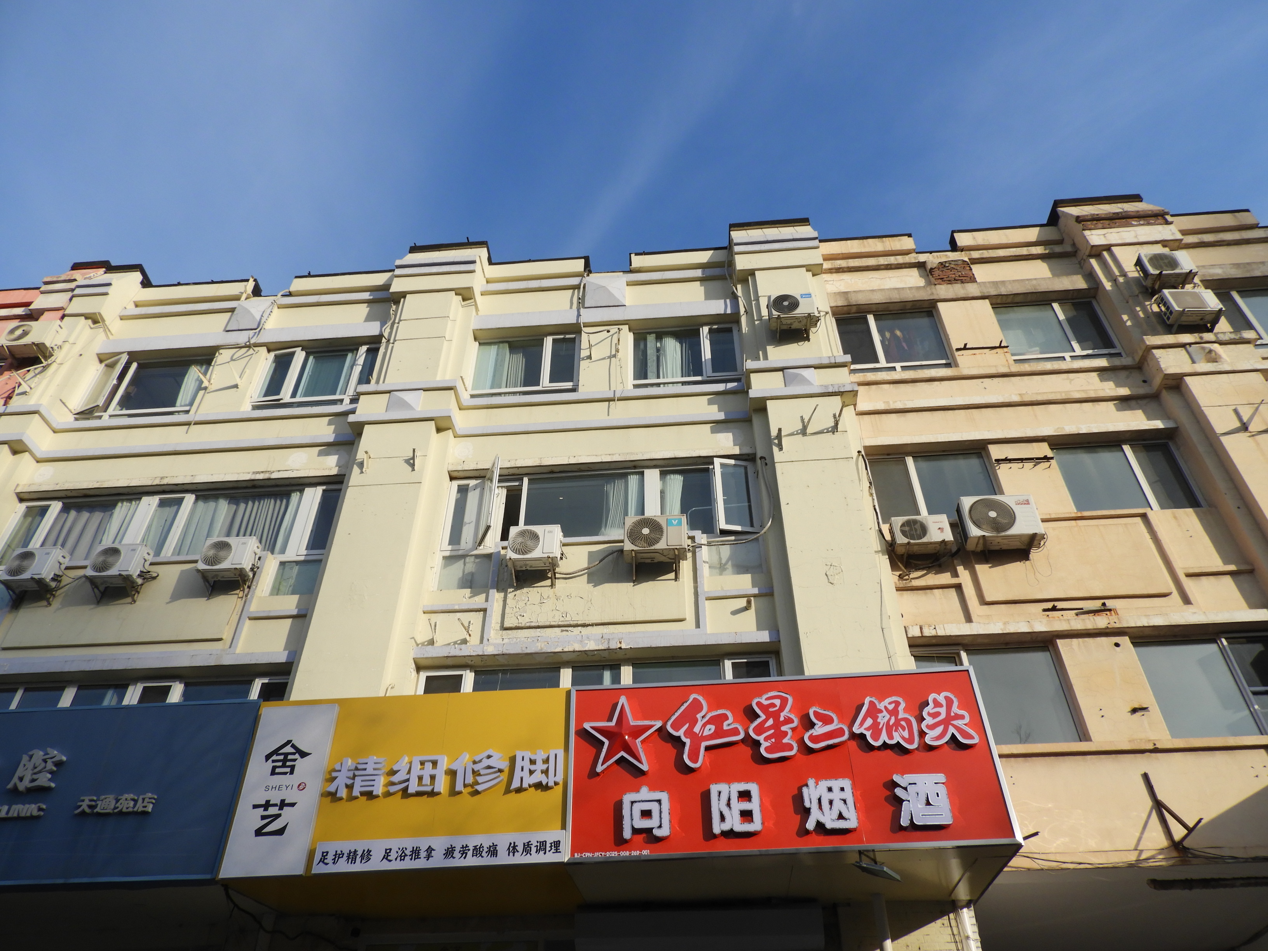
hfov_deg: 71.6
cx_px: 634
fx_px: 879
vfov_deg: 56.8
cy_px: 476
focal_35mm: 24
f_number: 3.3
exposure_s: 1/1250
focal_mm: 4.3
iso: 100
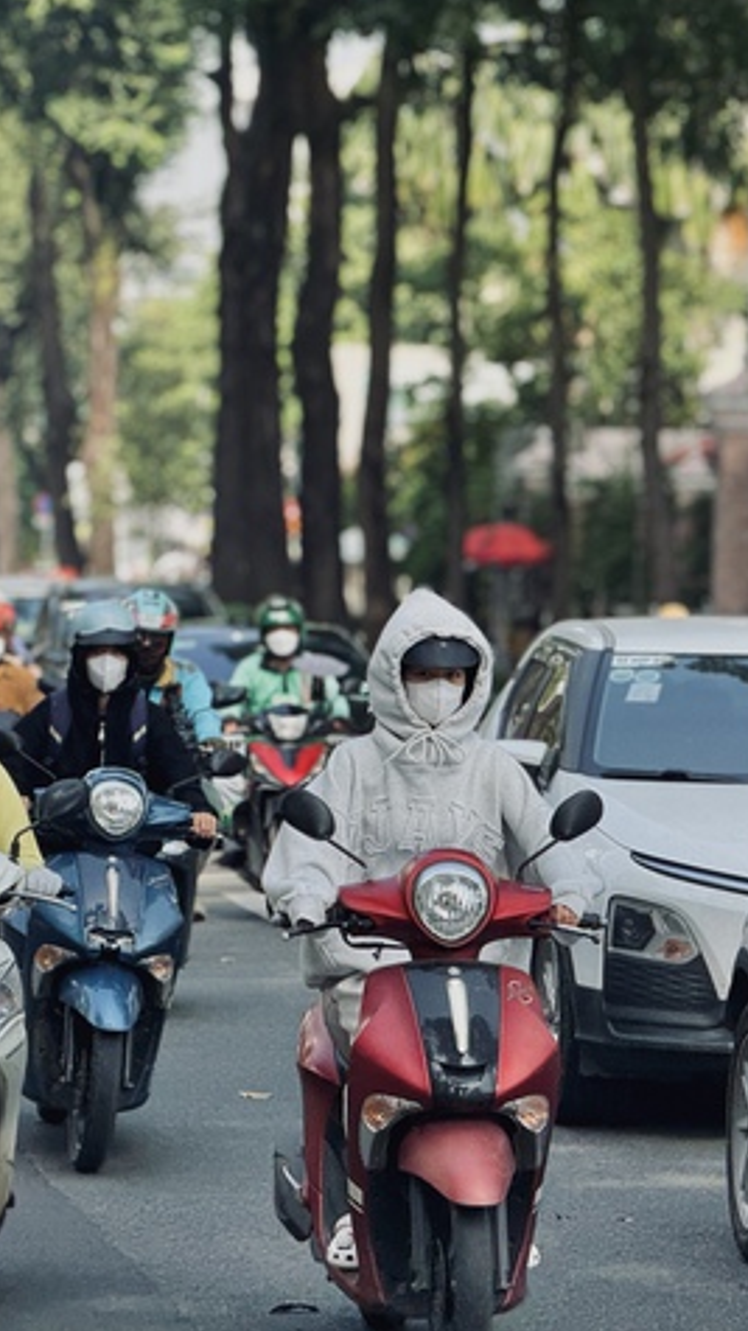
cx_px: 513
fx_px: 6209
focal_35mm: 176
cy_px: 664
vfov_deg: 12.2
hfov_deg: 6.9
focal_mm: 15.66
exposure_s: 1/436
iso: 50
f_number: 2.8
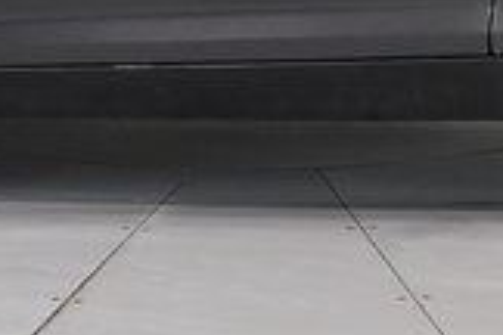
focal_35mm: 227
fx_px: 3171
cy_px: -67
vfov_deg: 6.0
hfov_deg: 9.0
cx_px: 478
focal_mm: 24
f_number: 4
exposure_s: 1/100
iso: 500
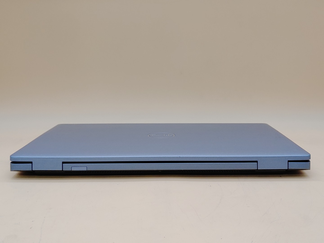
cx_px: 162
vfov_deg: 35.1
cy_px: 122
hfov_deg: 45.8
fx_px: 384
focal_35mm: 41
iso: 50
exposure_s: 1/108
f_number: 1.8
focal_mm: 4.36
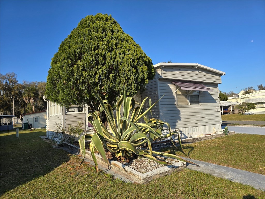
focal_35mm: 23
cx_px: 132
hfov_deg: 73.9
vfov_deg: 58.9
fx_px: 176
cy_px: 100
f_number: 1.7
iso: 12
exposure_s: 1/709
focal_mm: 6.3
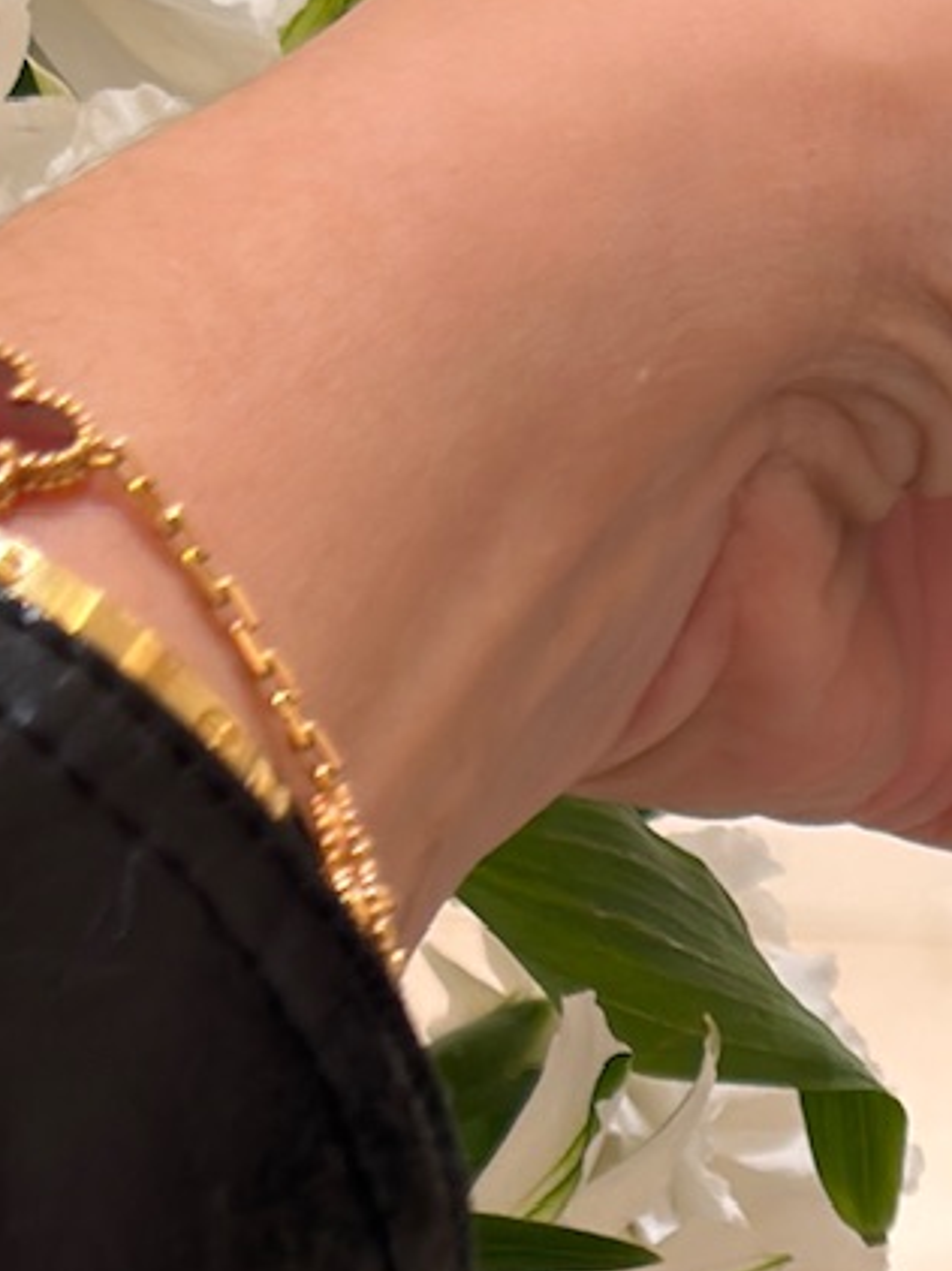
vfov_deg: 10.6
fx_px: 6240
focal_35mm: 170
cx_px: 1967
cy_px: 2641
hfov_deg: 8.3
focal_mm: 6.76
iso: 64
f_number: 1.78
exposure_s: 1/121
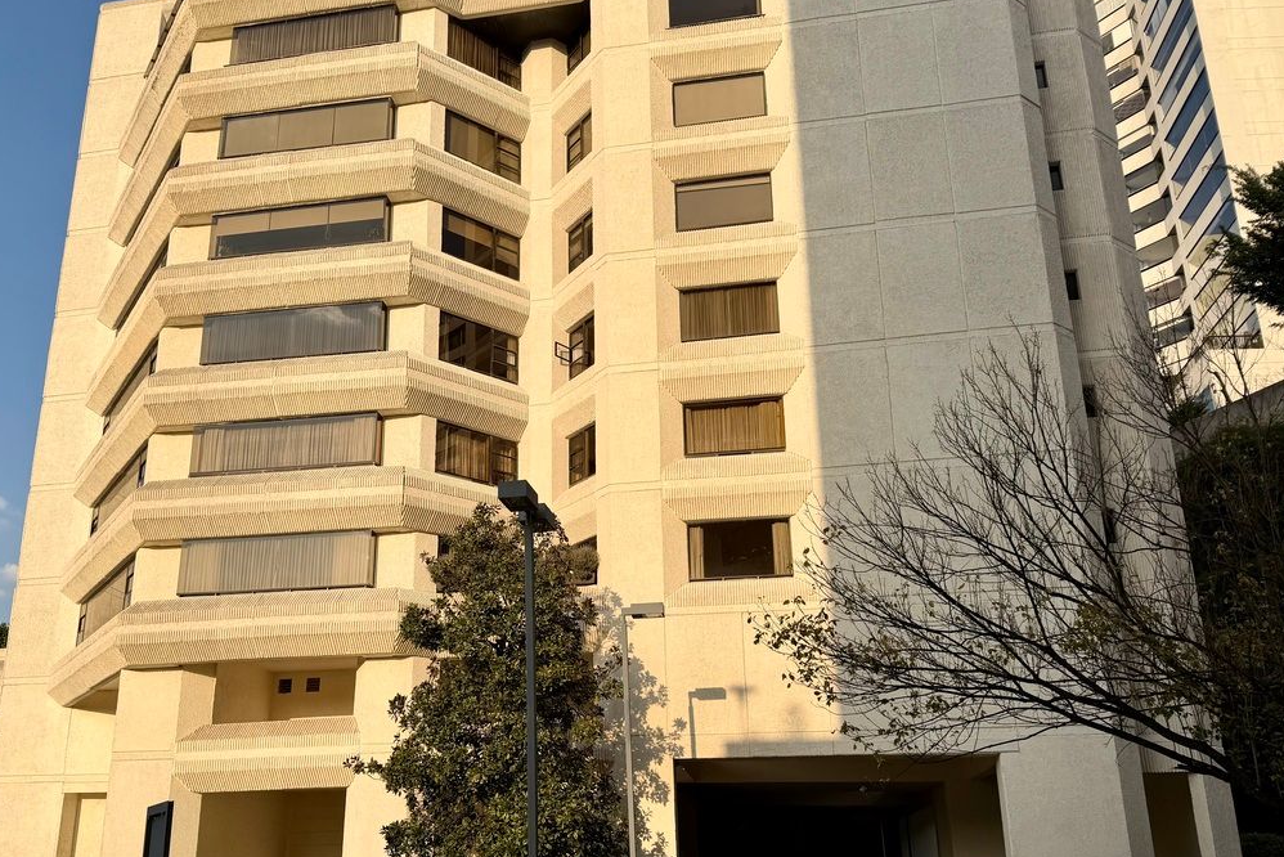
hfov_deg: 61.7
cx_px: 569
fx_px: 1070
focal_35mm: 30
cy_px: 544
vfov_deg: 43.2
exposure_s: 1/4673
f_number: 1.78
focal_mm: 6.76
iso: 80
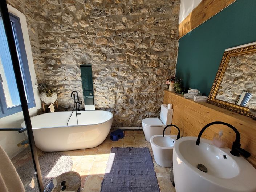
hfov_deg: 106.2
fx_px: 96
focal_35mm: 13
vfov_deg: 89.9
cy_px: 96
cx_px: 128
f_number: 2.2
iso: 40
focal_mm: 1.74
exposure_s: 1/119
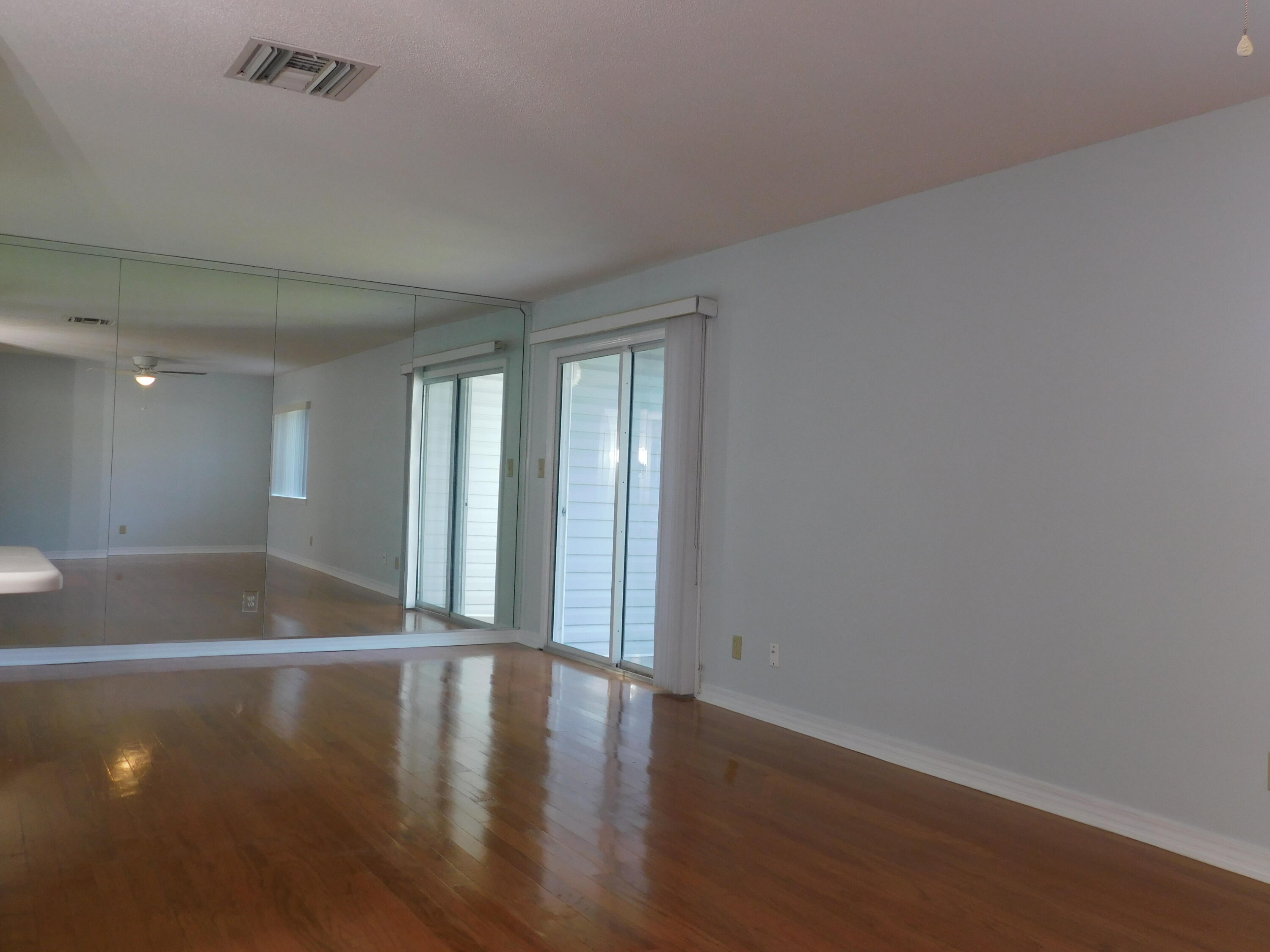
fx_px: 1101
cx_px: 635
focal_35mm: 30
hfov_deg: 60.0
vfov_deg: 46.8
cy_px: 476
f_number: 3.2
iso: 125
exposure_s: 1/50
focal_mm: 5.3
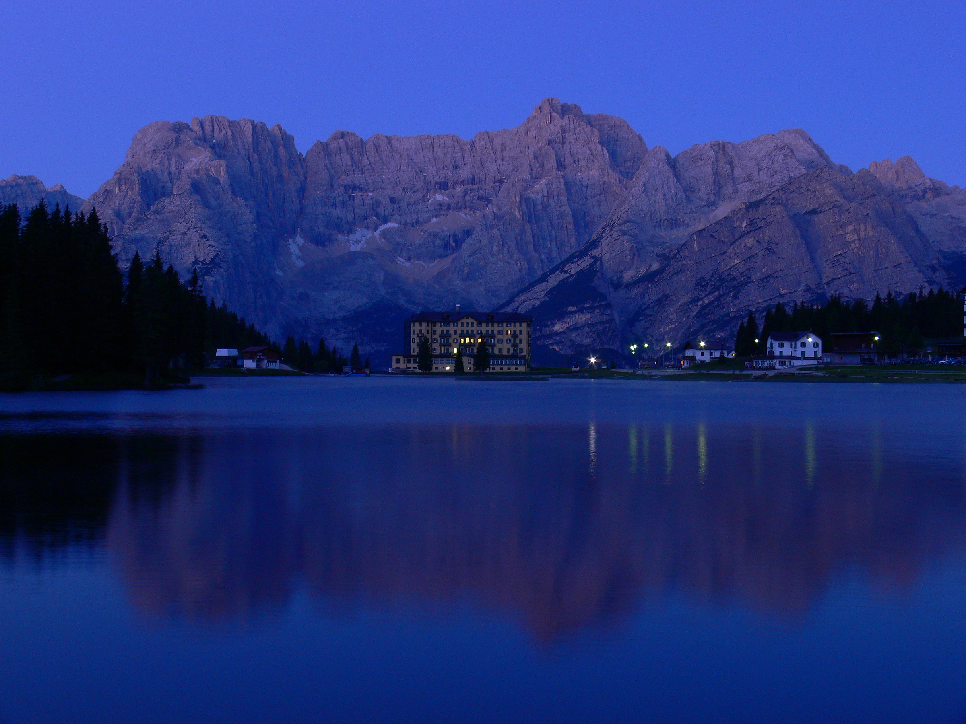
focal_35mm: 62
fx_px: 1730
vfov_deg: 23.7
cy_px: 362
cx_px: 483
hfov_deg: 31.2
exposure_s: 2.5
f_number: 5.6
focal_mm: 13
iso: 80
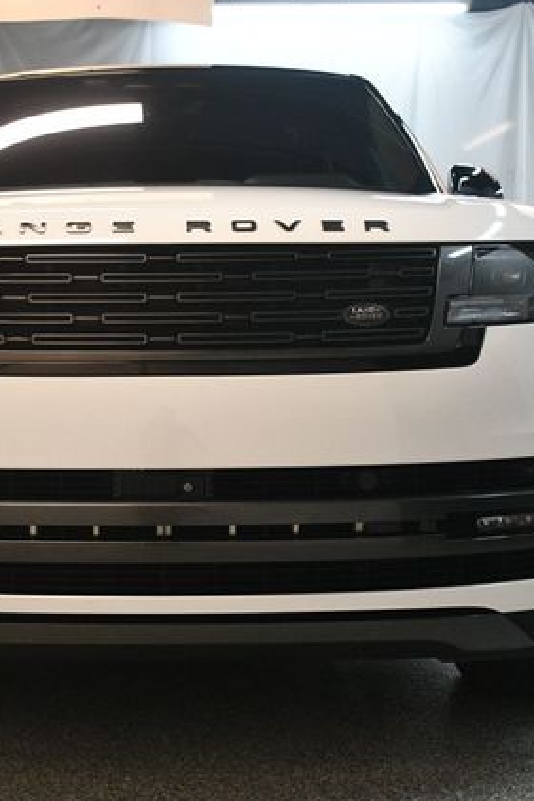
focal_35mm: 59
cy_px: 400
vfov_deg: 33.9
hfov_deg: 22.8
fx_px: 1313
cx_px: 138
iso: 1600
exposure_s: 1/125
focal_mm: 26
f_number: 3.8
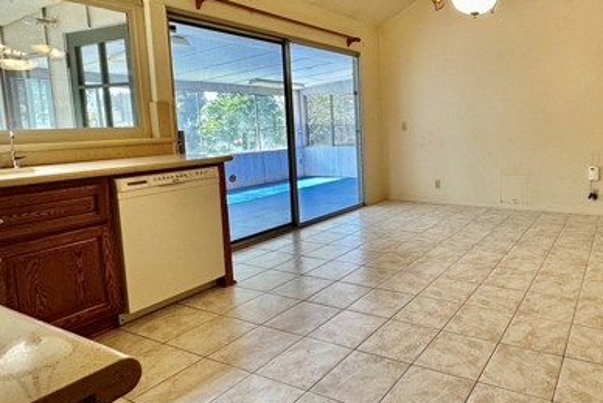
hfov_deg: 68.7
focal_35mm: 24
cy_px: 160
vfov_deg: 52.8
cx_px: 455
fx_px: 402
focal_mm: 2.22
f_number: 2.2
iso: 100
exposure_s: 1/120
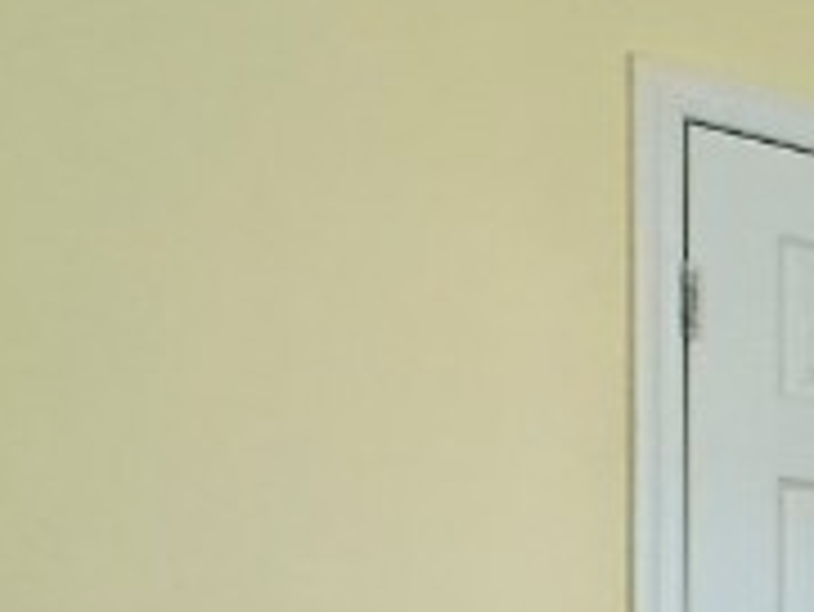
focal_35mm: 79
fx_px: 1859
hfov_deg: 17.1
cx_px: 1677
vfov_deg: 17.5
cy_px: 806
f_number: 2.2
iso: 250
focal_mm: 2.22
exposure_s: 1/120
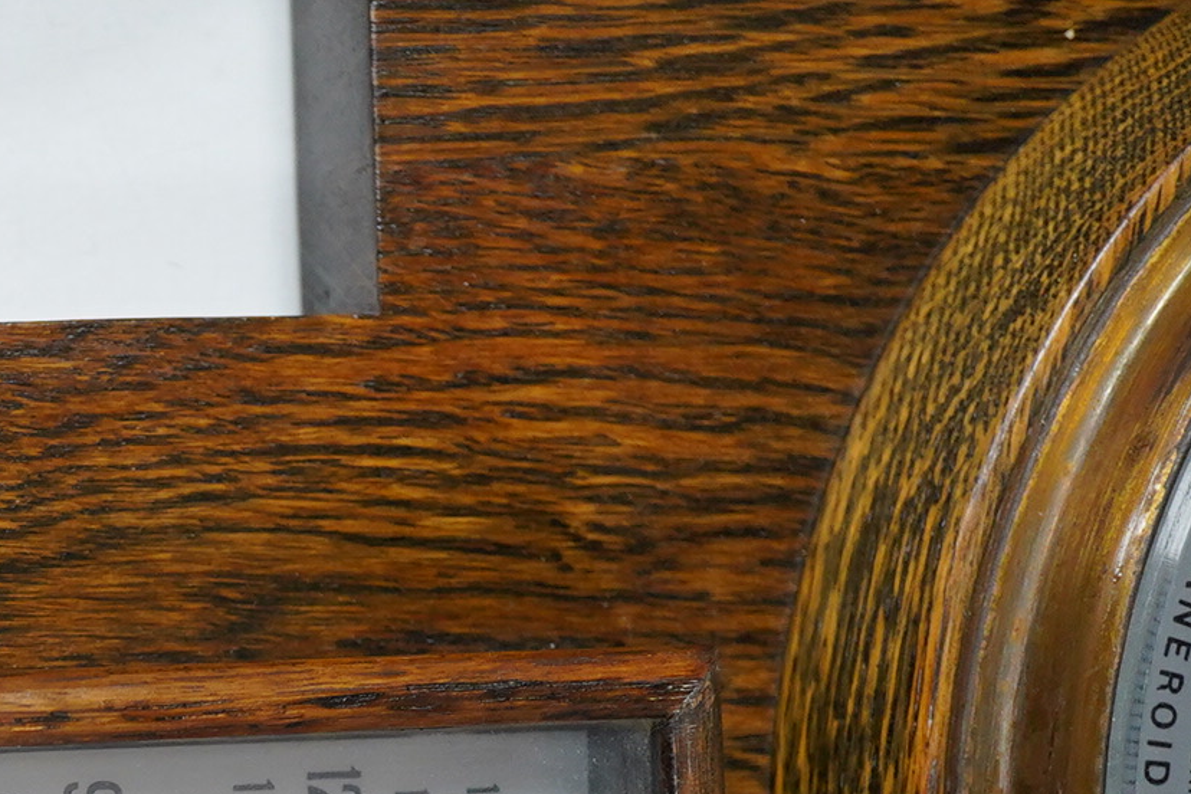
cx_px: -216
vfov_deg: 12.6
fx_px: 3540
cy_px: 870
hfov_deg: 18.2
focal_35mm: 107
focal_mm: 30
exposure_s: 1/125
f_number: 3.5
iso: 1250
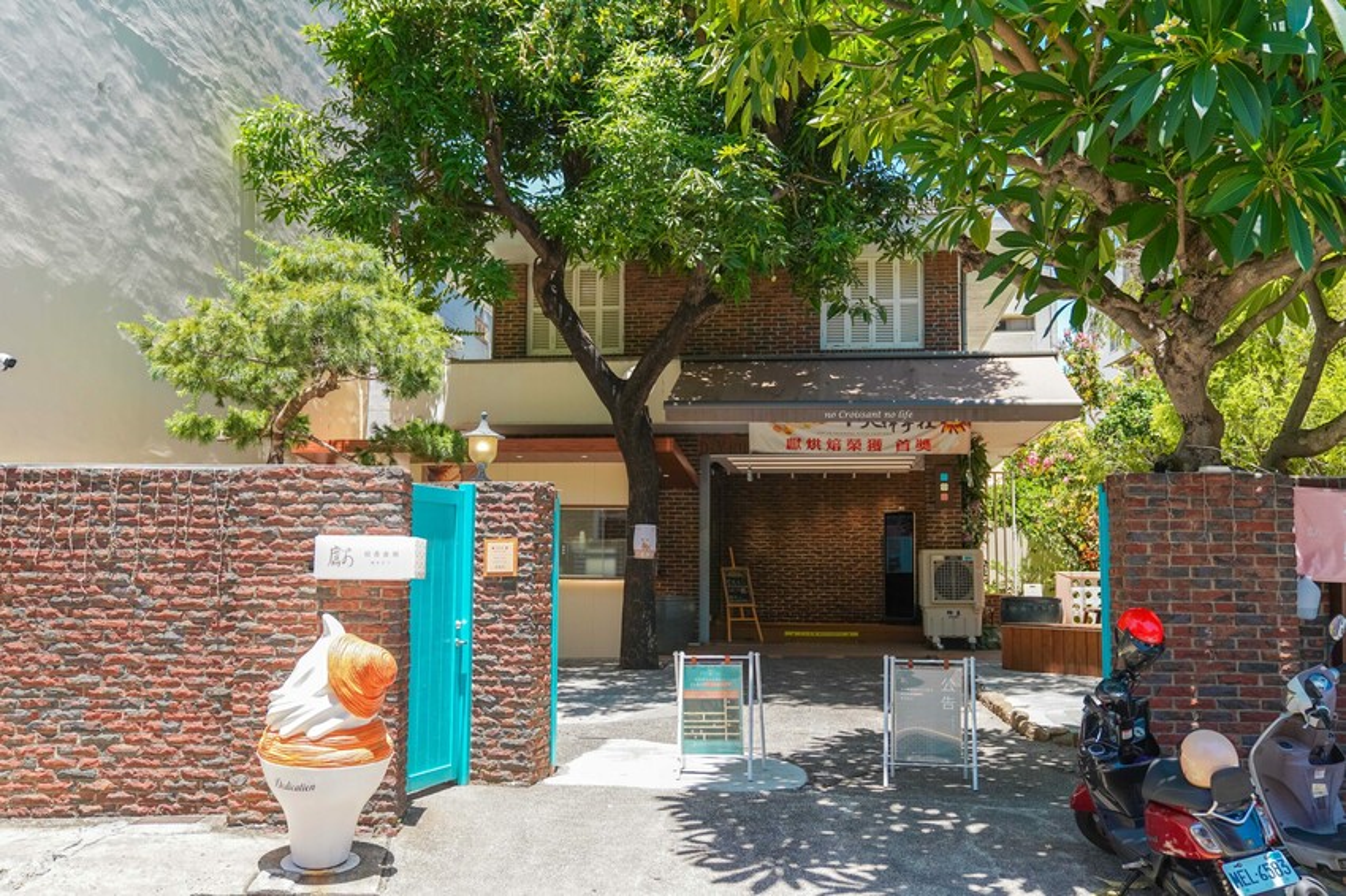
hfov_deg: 57.2
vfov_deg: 39.9
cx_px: 673
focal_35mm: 33
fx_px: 1233
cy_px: 448
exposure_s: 1/400
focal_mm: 33
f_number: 3.2
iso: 100
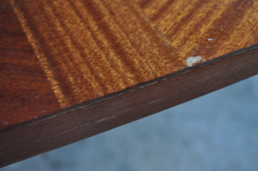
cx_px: 129
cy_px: 86
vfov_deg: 22.6
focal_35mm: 60
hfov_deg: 33.4
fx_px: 429
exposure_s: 1/8
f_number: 5.3
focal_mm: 40
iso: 1600
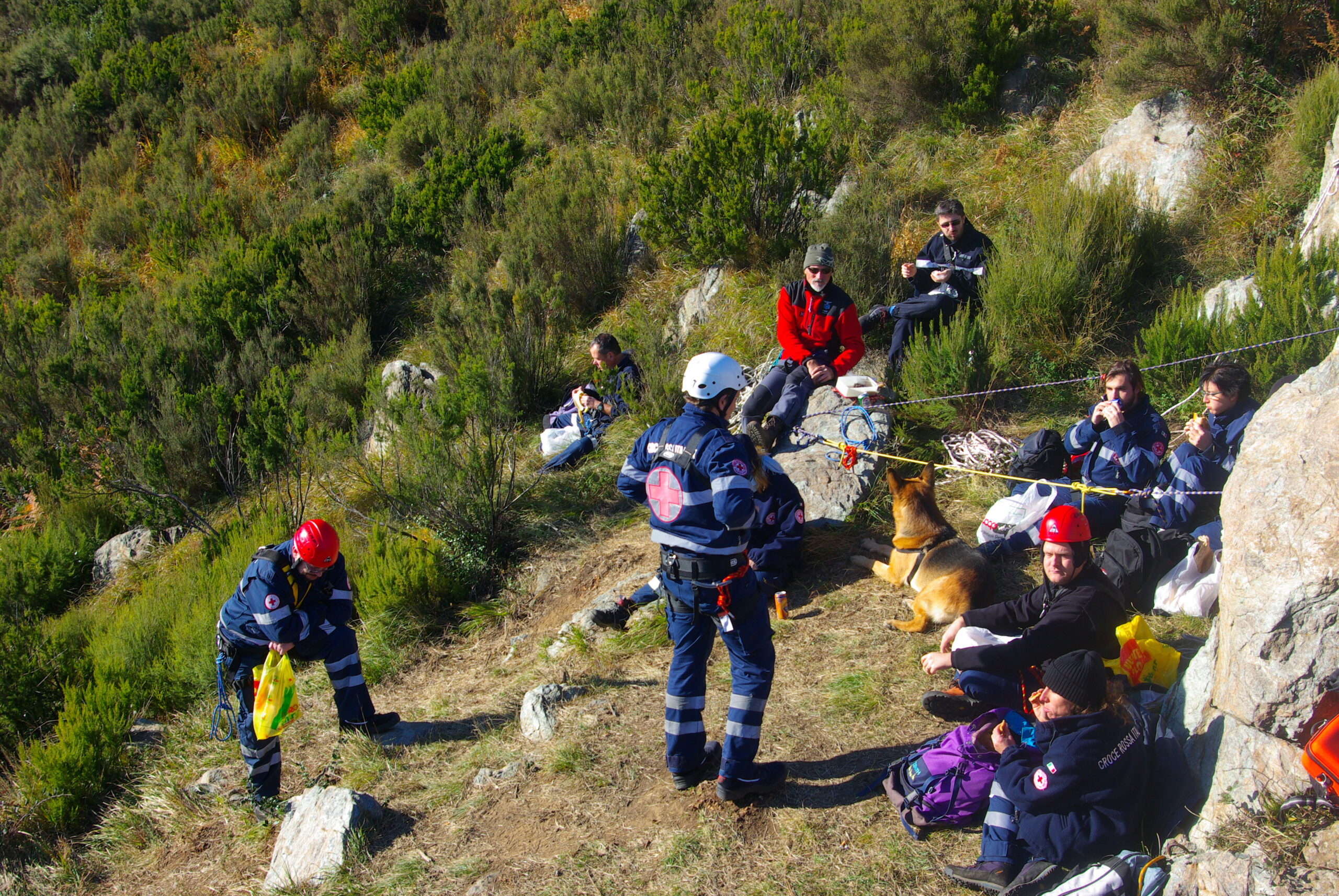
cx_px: 670
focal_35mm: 46
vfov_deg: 29.0
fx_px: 1732
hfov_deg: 42.3
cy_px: 448
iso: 100
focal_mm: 31
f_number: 6.7
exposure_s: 1/125
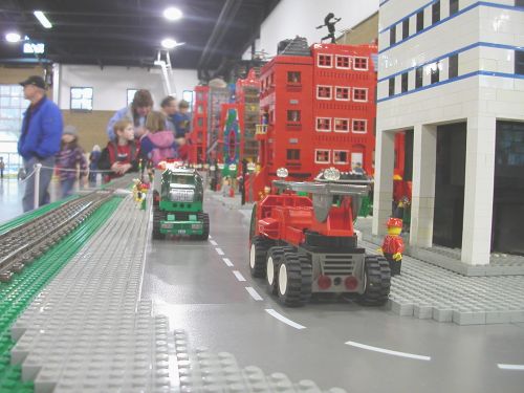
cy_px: 196
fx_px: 560
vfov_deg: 38.7
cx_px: 262
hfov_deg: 50.1
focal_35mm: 37
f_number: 2.7
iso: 100
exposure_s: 1/11.5
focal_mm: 5.6
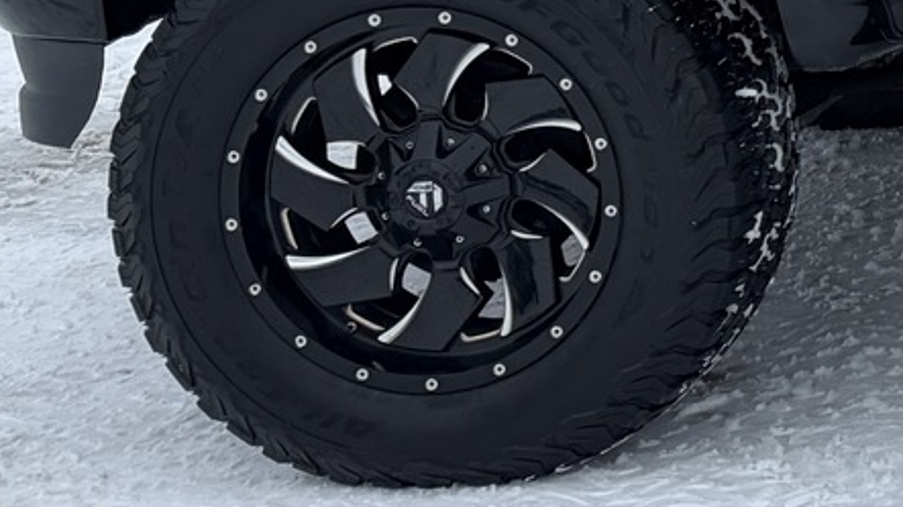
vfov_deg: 9.4
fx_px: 2897
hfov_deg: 14.2
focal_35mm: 121
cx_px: 1920
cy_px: -507
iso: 80
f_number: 1.78
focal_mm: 6.76
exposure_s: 1/1949
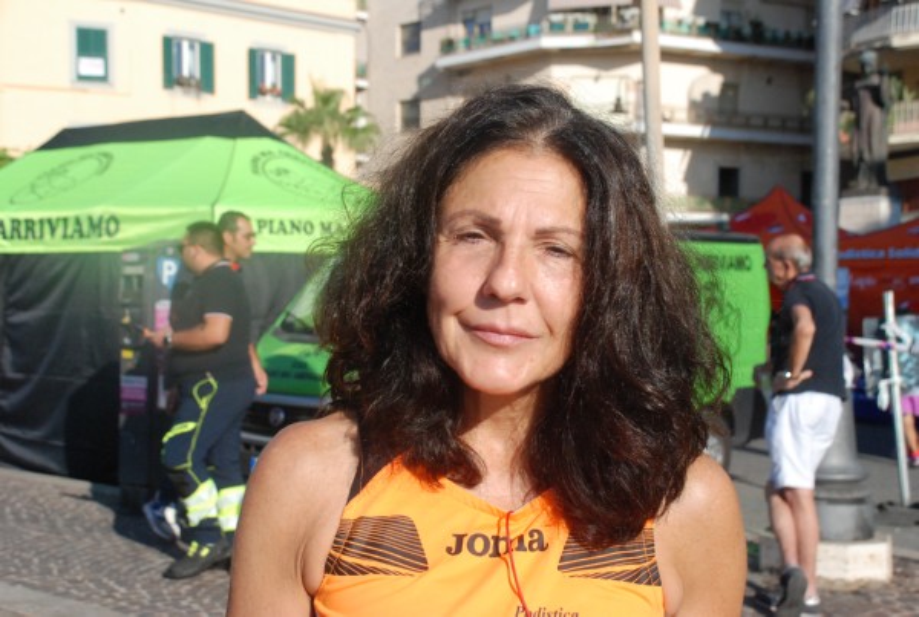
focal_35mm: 52
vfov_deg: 25.9
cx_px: 460
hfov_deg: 37.8
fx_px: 1343
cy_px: 308
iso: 1000
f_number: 8
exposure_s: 1/2000
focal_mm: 35
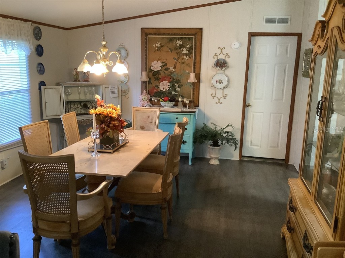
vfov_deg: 45.4
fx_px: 309
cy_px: 129
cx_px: 172
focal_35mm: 31
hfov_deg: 58.4
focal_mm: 3.3
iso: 400
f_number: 2.4
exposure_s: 1/25
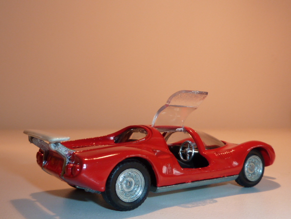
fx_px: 361
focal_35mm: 43
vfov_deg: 33.6
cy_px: 110
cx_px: 146
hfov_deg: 43.9
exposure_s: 1/40
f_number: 4
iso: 100
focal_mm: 4.1
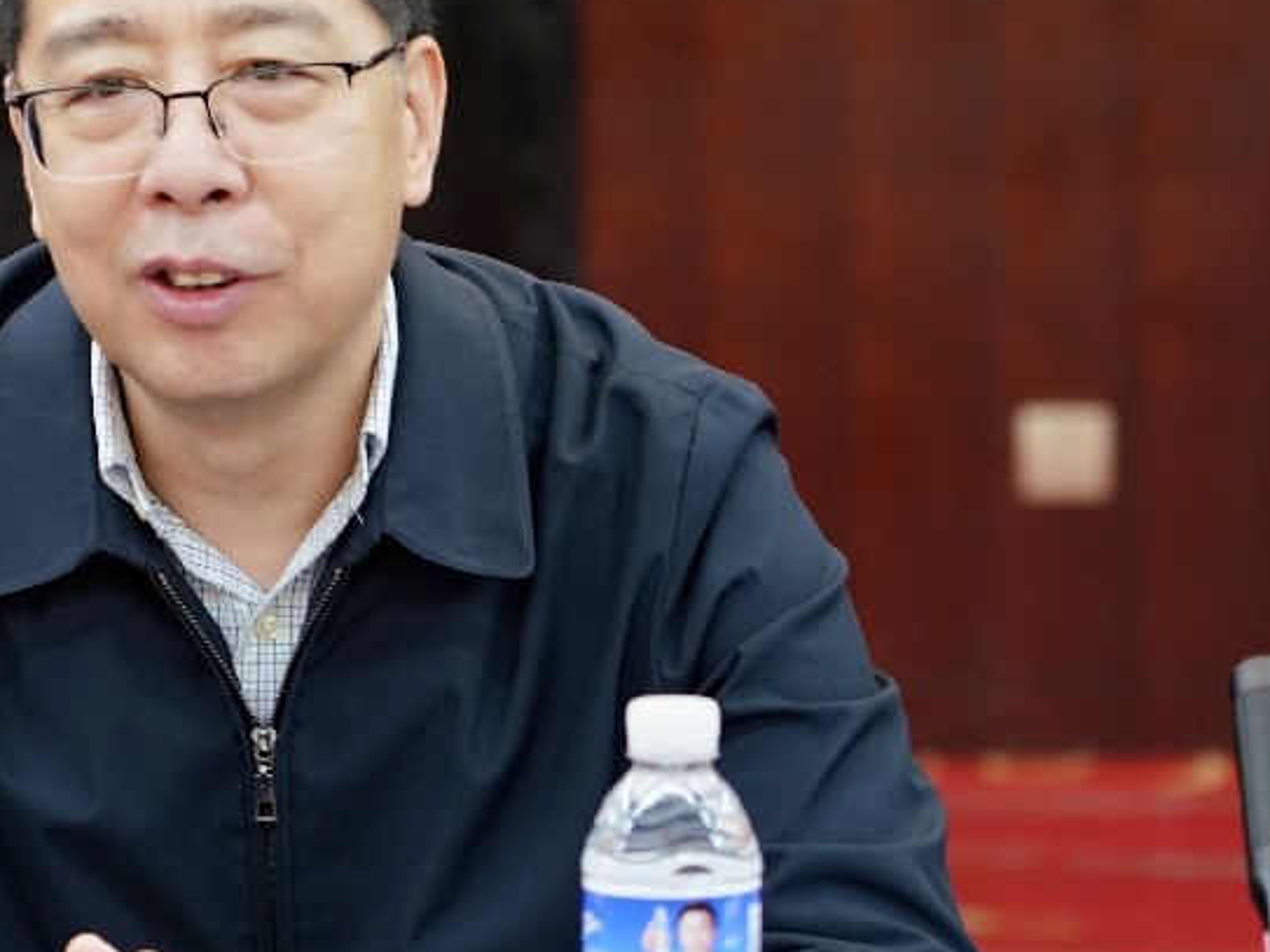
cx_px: 239
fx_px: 8180
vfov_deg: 6.7
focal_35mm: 223
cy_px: 398
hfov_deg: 8.9
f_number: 4
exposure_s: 1/30
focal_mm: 105
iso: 800
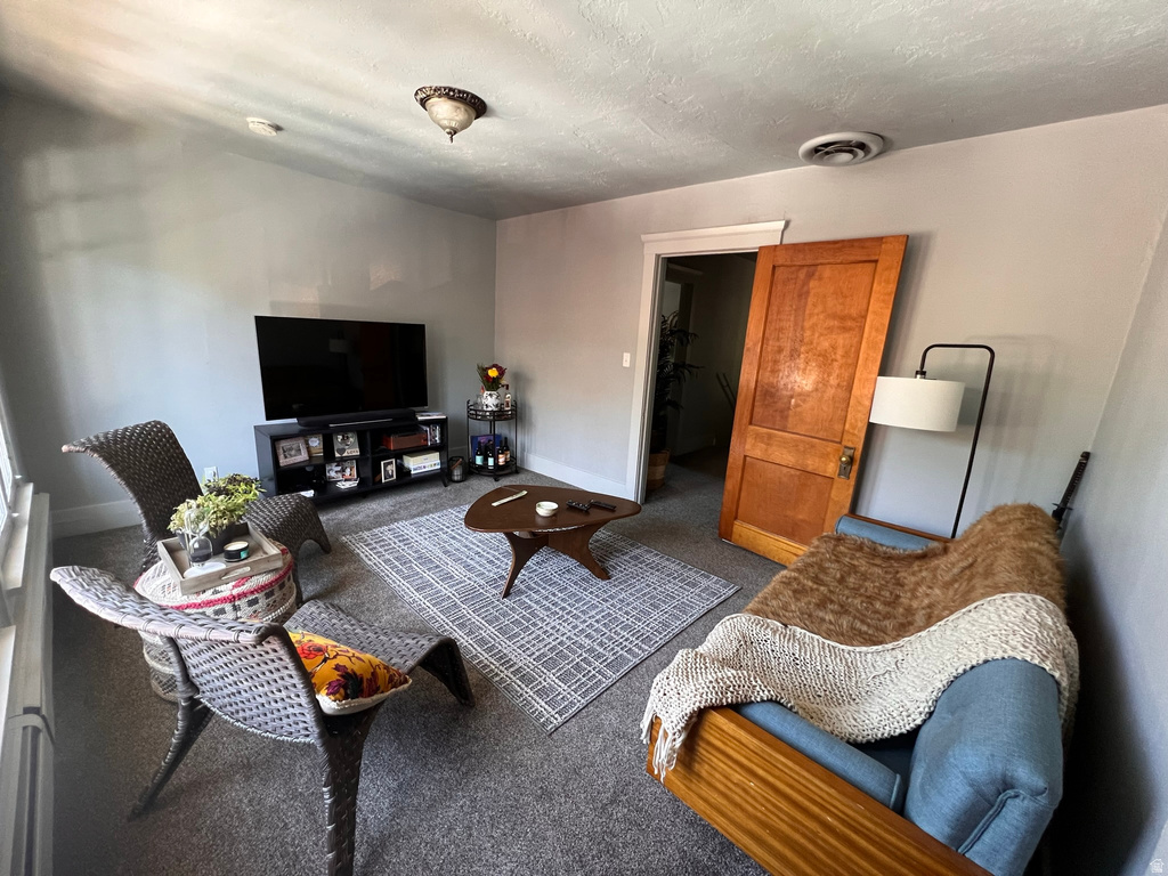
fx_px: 439
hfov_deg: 106.2
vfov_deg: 89.9
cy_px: 438
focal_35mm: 13
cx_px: 584
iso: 250
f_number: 1.8
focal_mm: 1.57
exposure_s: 1/67
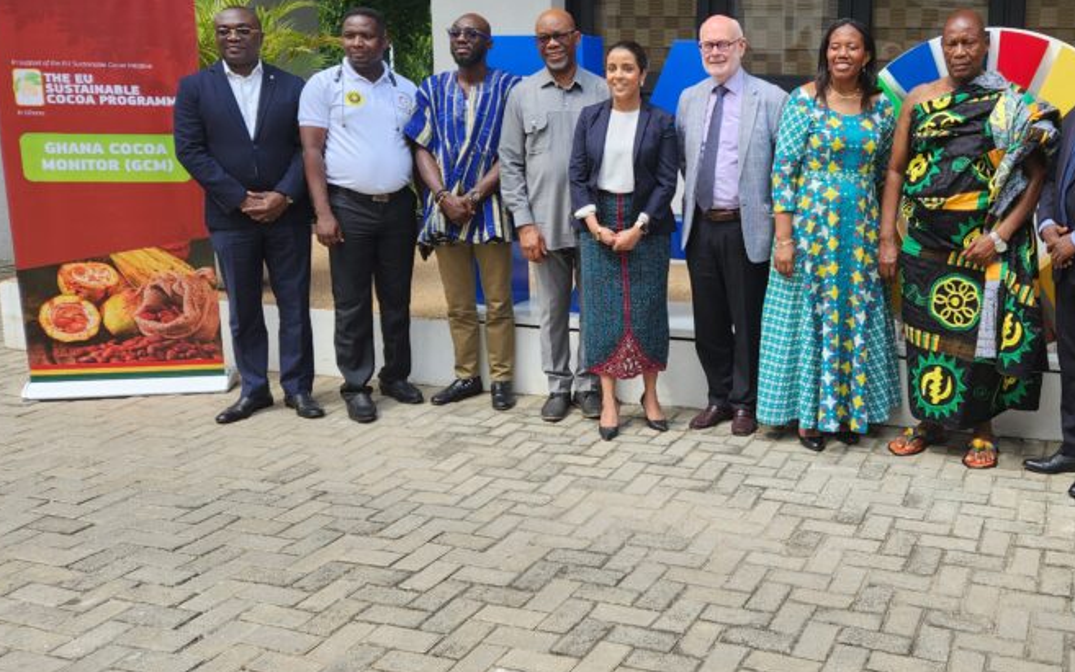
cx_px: 764
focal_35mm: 38
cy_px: 258
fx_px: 1114
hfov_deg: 50.1
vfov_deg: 33.5
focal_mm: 5.4
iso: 20
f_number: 1.8
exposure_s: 1/359
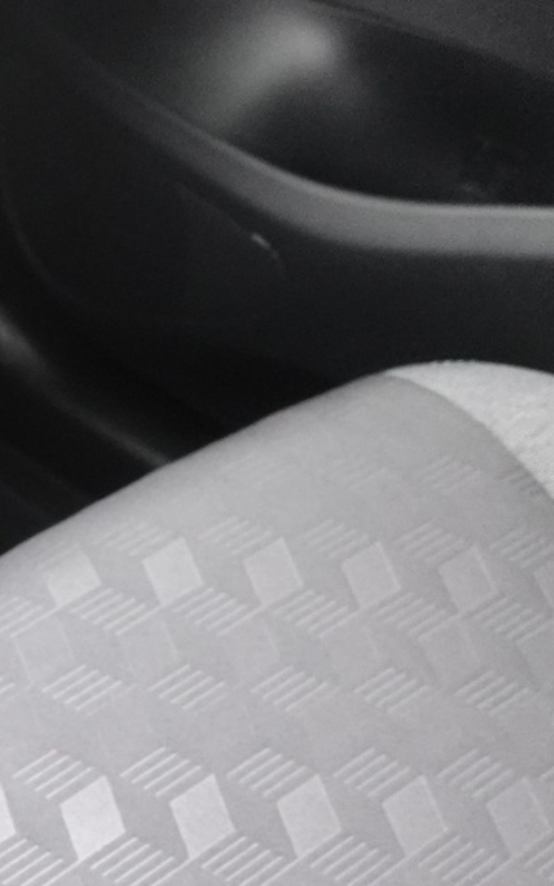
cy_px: 670
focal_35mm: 69
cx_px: -554
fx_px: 1666
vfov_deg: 29.3
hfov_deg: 15.2
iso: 1600
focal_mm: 9.4
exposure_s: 1/6
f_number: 1.8
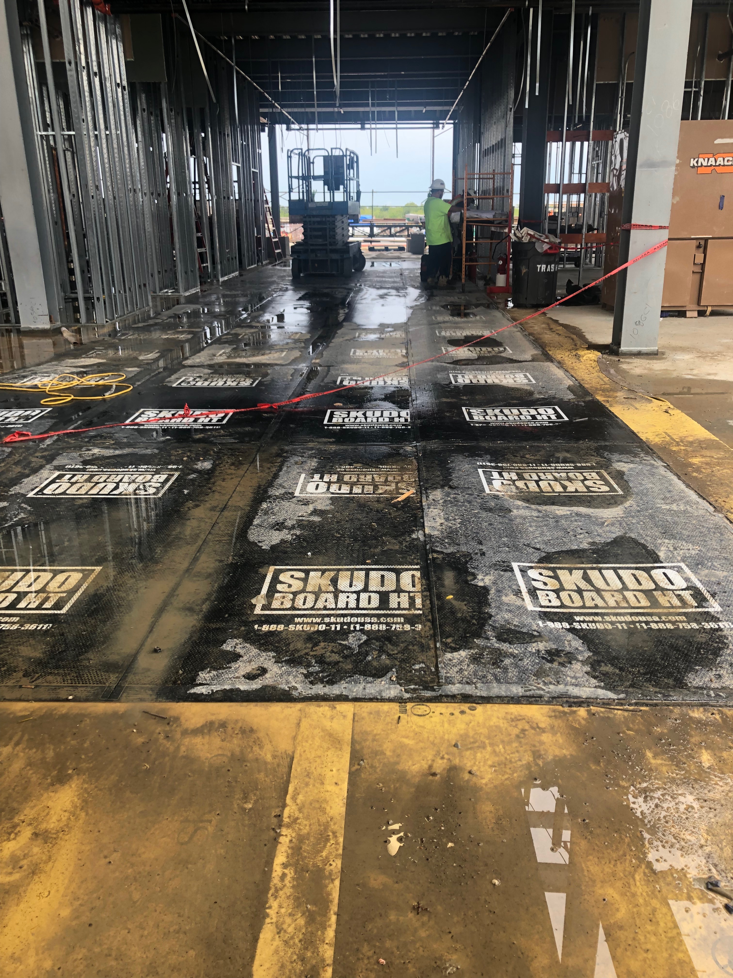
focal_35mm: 28
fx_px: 791
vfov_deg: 63.4
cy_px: 489
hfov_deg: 49.7
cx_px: 366
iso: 20
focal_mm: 3.99
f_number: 1.8
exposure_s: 1/130
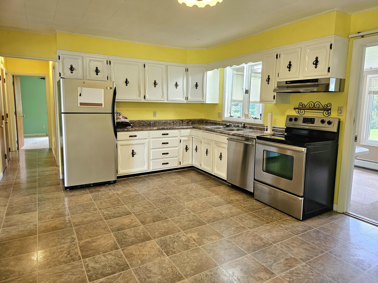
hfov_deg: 73.9
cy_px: 142
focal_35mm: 23
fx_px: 251
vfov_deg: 58.9
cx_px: 189
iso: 200
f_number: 1.7
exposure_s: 1/120
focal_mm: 6.3
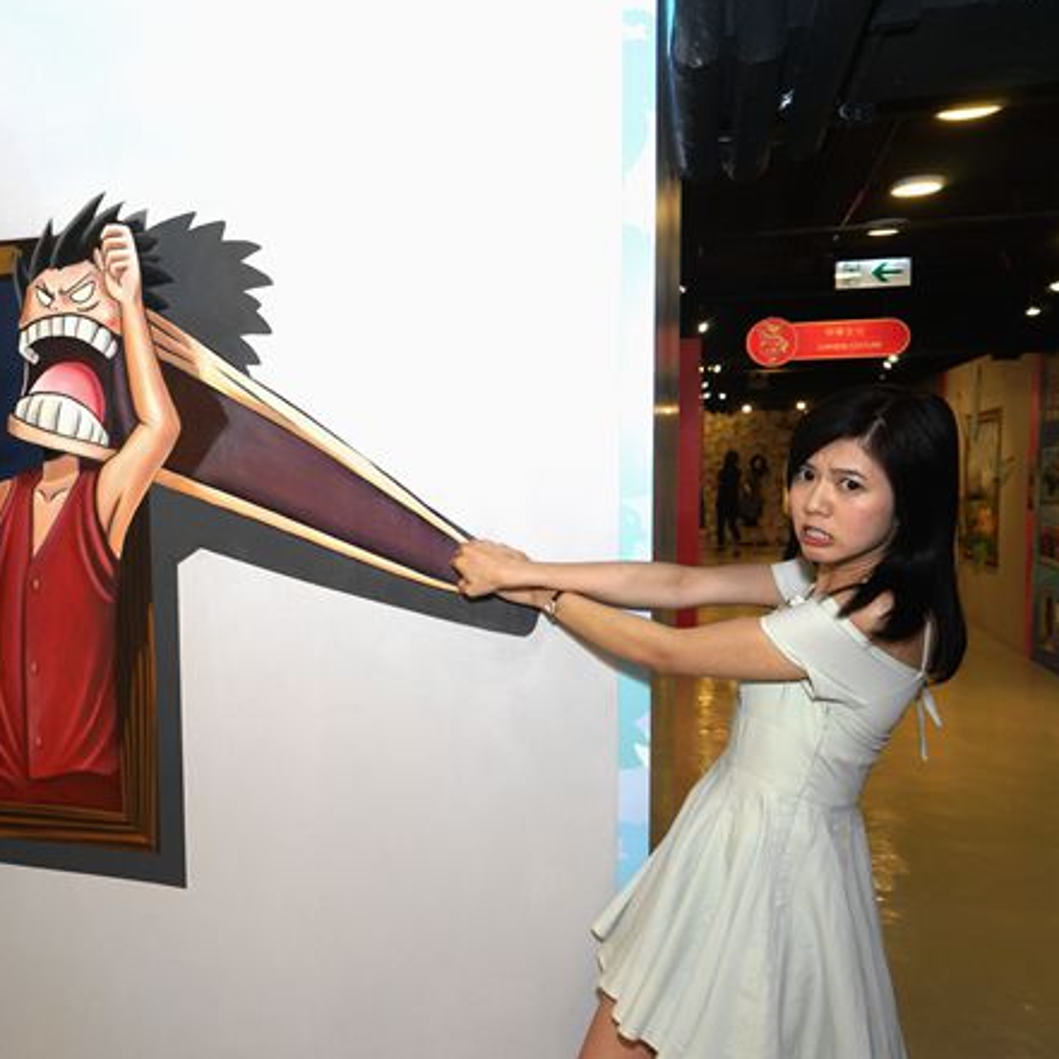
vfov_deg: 52.5
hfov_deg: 51.3
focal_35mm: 31
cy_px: 525
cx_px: 331
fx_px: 1073
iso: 400
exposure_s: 1/100
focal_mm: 24
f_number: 5
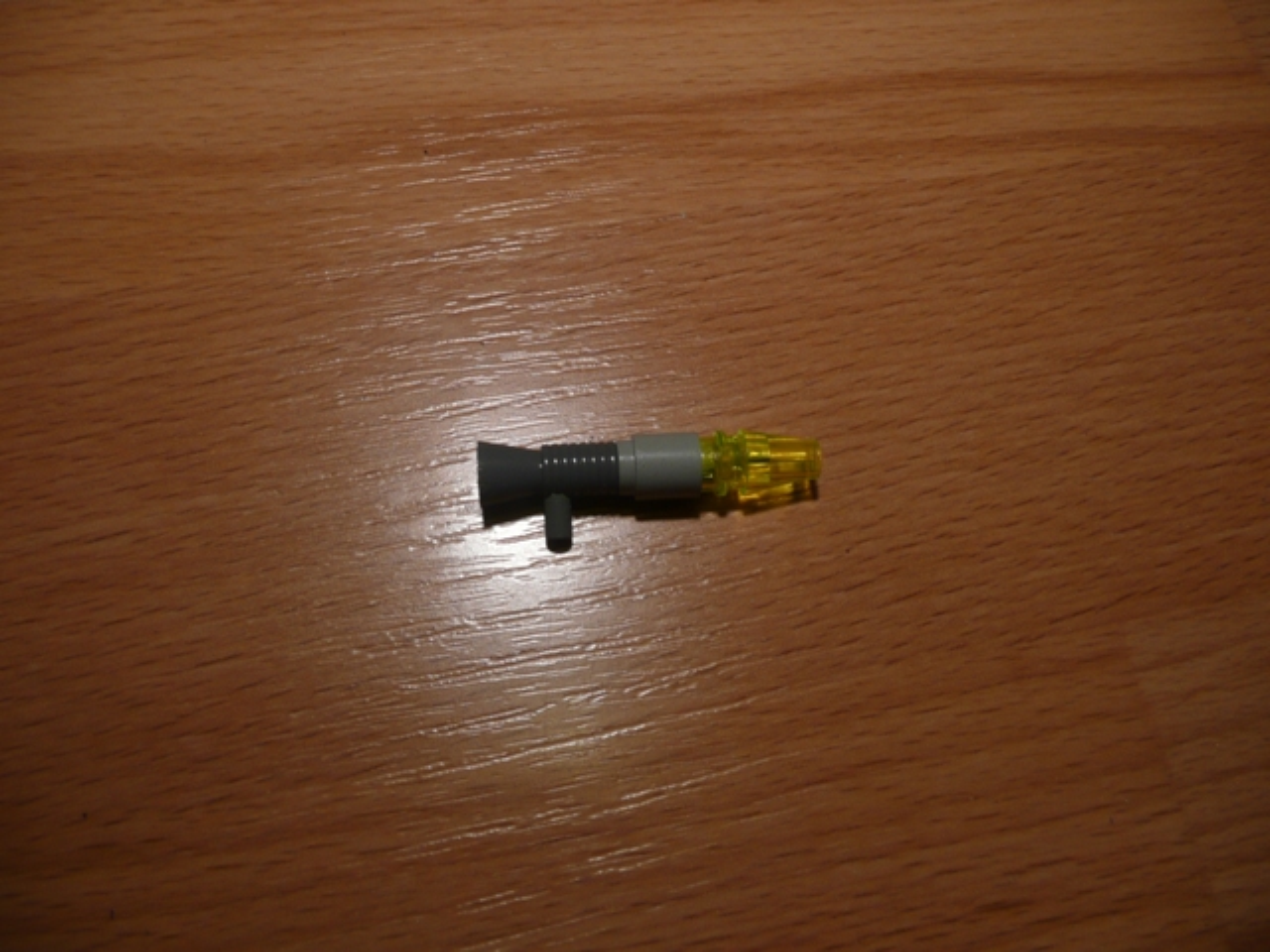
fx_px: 1027
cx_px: 635
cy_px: 476
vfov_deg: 49.7
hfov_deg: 63.4
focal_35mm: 28
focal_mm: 4.6
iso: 100
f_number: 3.3
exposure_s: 1/50
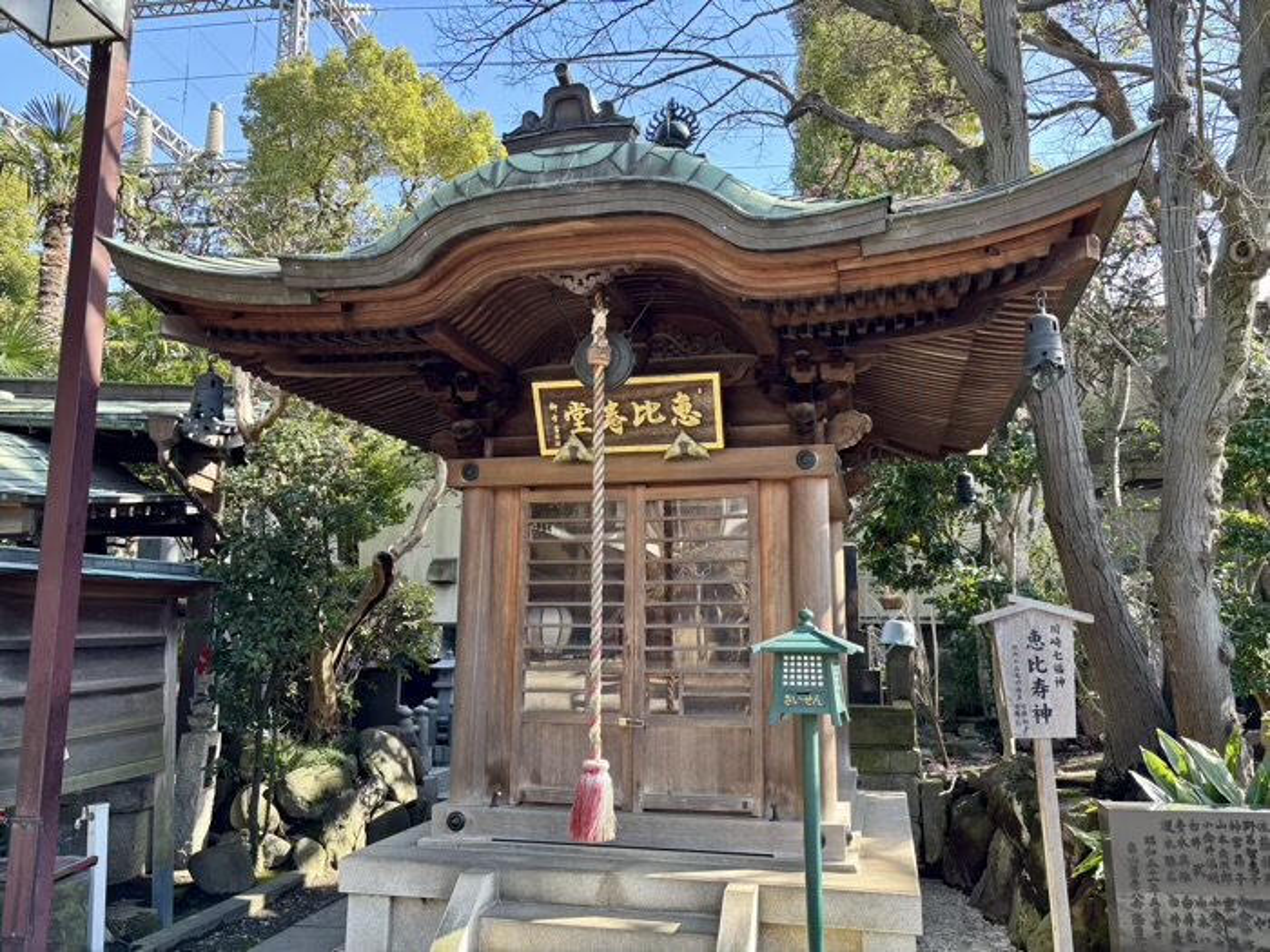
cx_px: 635
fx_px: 954
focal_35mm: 26
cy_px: 476
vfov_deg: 53.1
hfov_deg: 67.3
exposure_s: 1/171
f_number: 1.6
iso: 50
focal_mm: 5.96
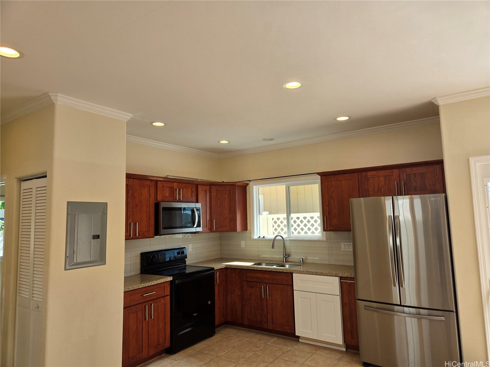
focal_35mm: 23
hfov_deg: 73.9
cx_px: 245
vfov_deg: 58.9
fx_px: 326
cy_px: 184
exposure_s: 1/250
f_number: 1.8
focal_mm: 5.4
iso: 25
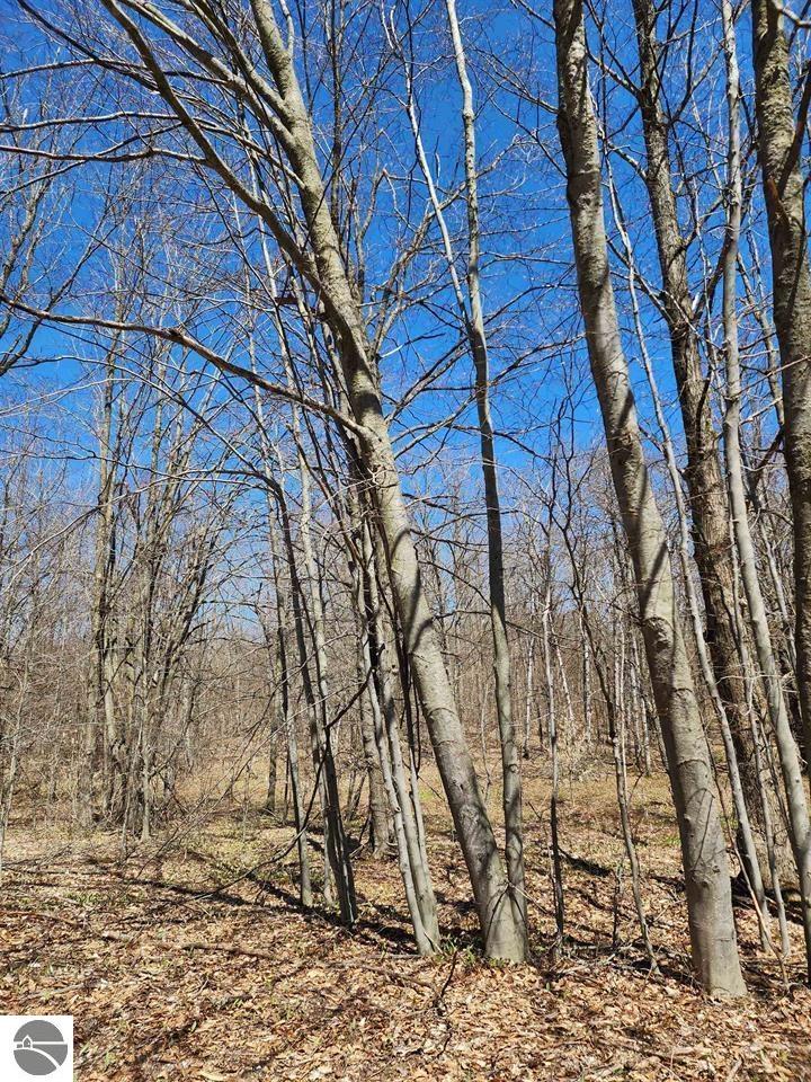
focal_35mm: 23
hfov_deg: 58.9
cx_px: 406
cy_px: 541
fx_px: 718
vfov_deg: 73.9
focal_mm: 6.4
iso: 12
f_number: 1.8
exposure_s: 1/585
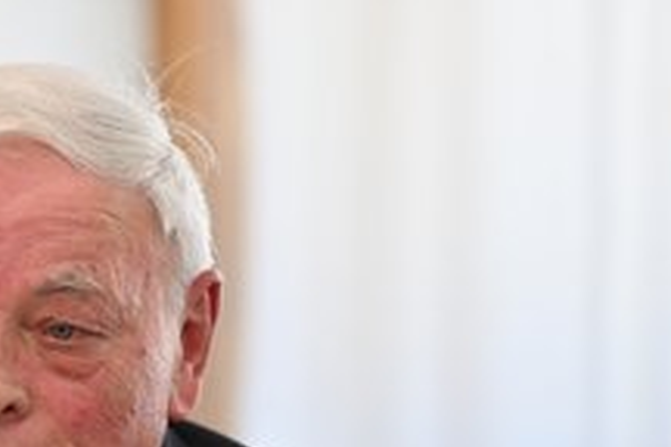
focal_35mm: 462
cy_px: 355
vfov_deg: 3.0
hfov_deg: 4.5
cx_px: 3
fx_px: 8610
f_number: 2.8
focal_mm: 200
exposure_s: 1/640
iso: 2000
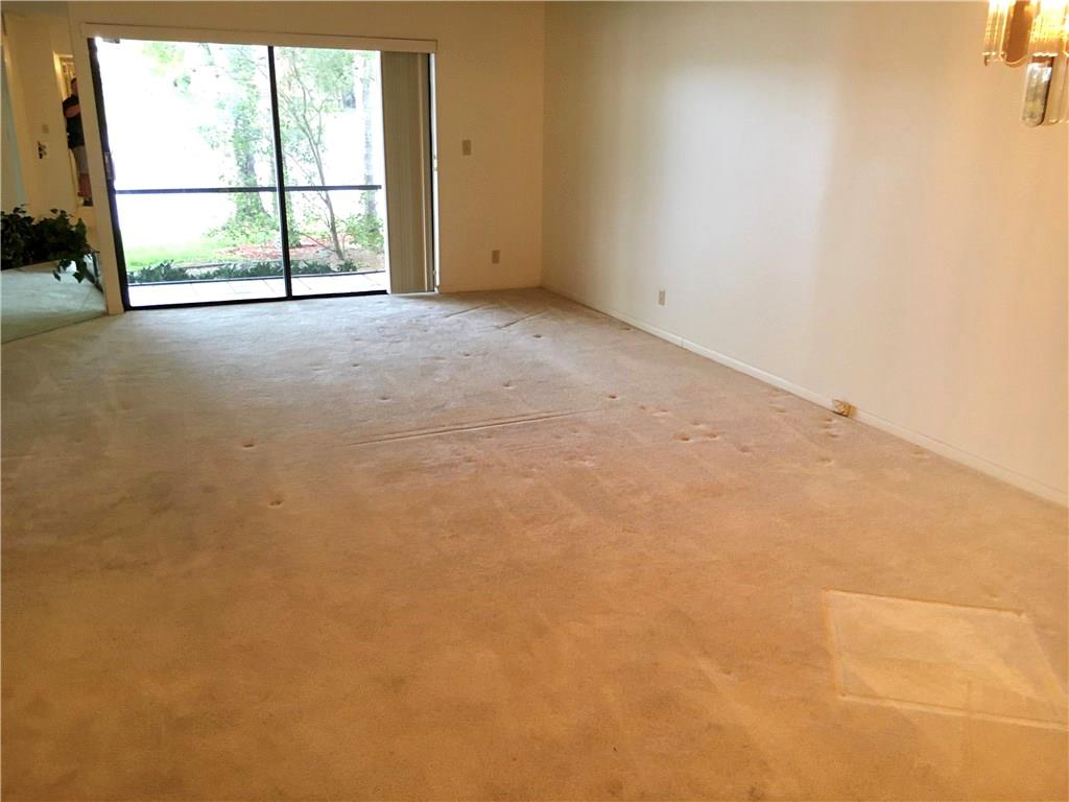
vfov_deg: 48.2
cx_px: 534
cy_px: 401
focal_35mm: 29
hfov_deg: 61.7
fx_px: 896
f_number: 2.2
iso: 160
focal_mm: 4.15
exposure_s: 1/30
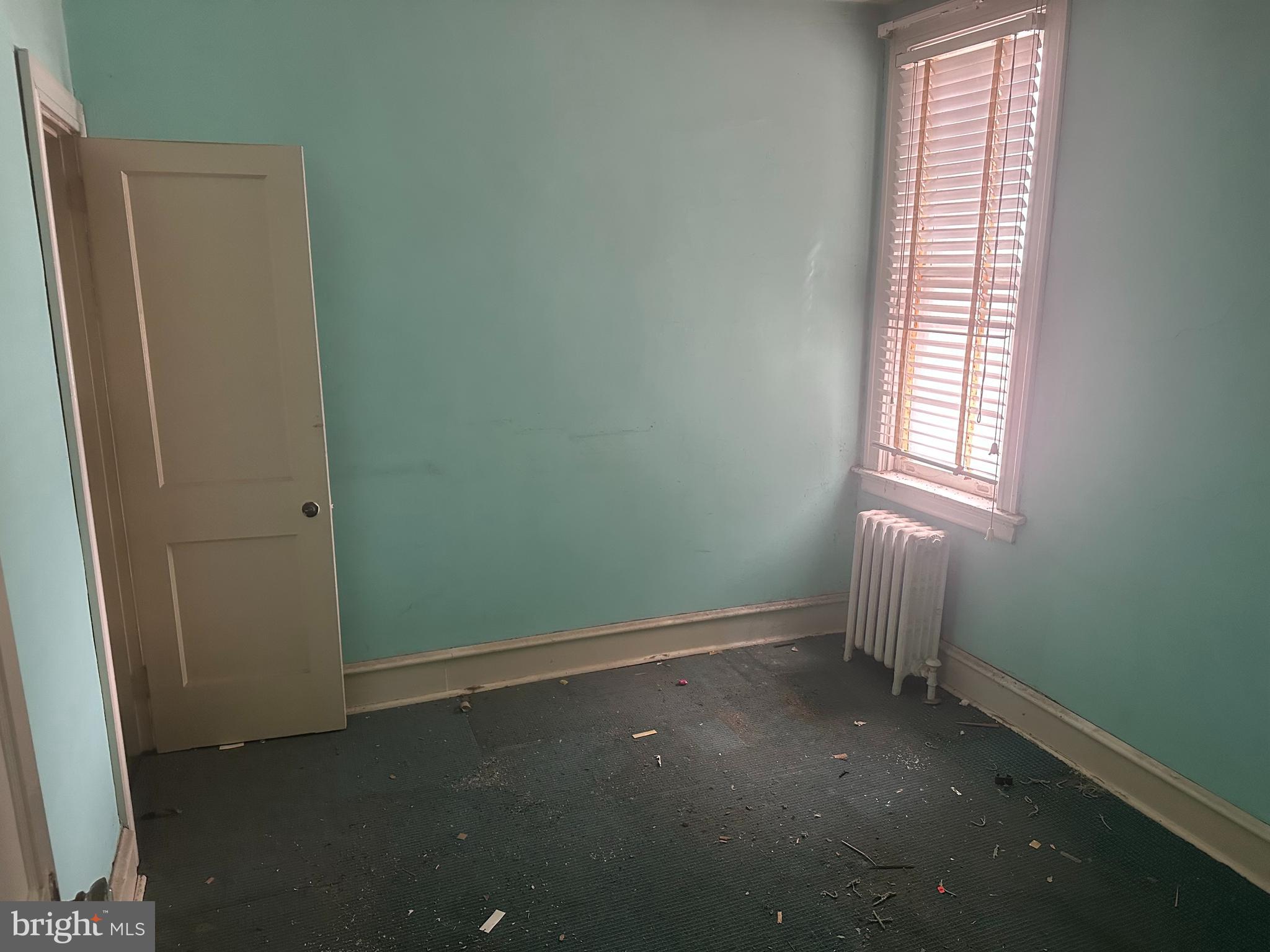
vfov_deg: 56.8
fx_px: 881
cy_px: 476
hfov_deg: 71.6
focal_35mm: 24
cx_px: 635
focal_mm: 6.86
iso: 500
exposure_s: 1/60
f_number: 1.78
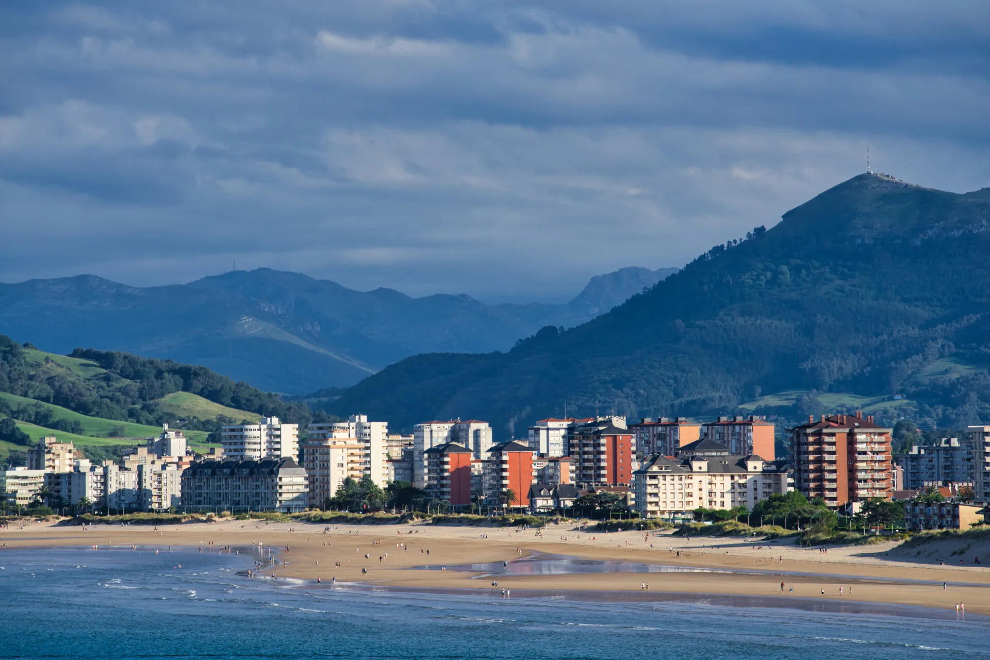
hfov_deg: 10.3
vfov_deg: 6.9
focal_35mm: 200
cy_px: 330
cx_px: 495
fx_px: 5500
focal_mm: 200
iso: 160
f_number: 9
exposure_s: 1/250
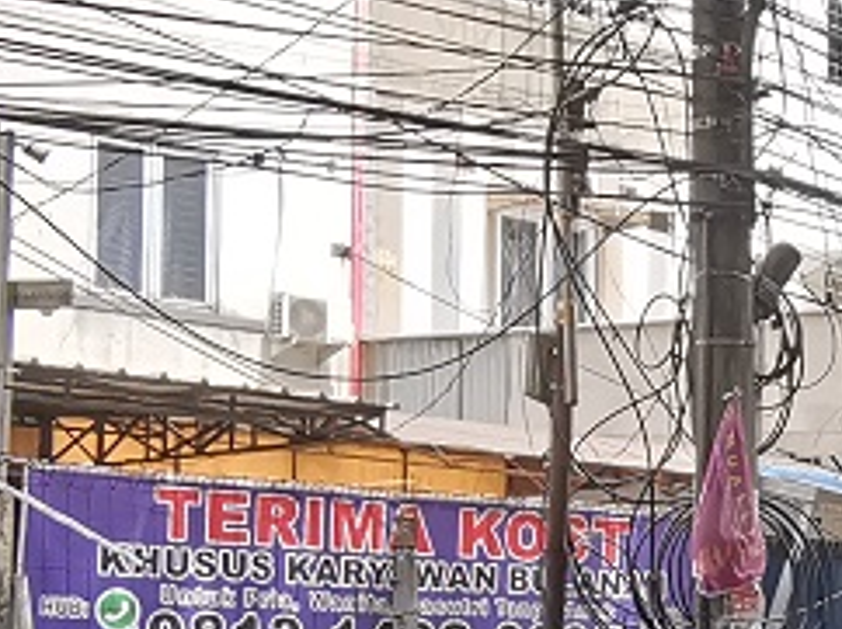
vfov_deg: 13.8
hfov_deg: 17.0
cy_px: 669
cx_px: 1246
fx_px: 2551
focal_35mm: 105
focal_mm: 2.35
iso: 50
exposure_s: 1/372
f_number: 2.2
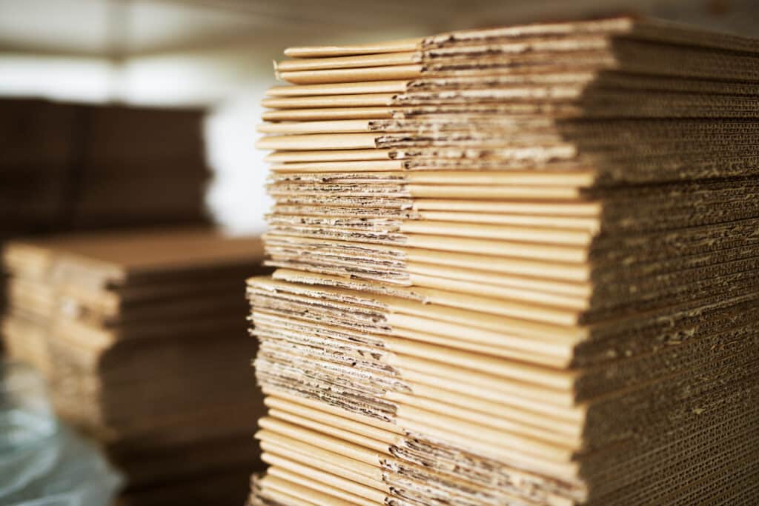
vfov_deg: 27.0
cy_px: 253
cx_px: 380
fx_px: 1054
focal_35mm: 50
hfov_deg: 39.6
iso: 500
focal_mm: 50
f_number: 1.8
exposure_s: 1/320
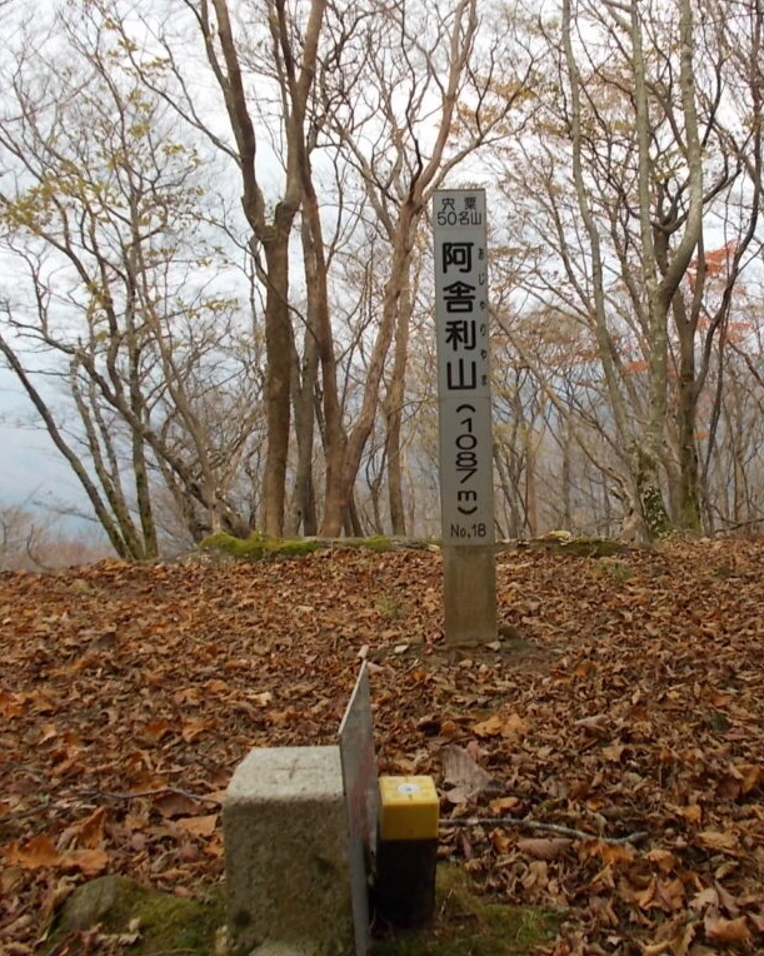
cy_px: 477
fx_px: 961
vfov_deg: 52.8
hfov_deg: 43.0
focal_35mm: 34
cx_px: 476
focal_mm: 4.6
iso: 80
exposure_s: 1/200
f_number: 3.2
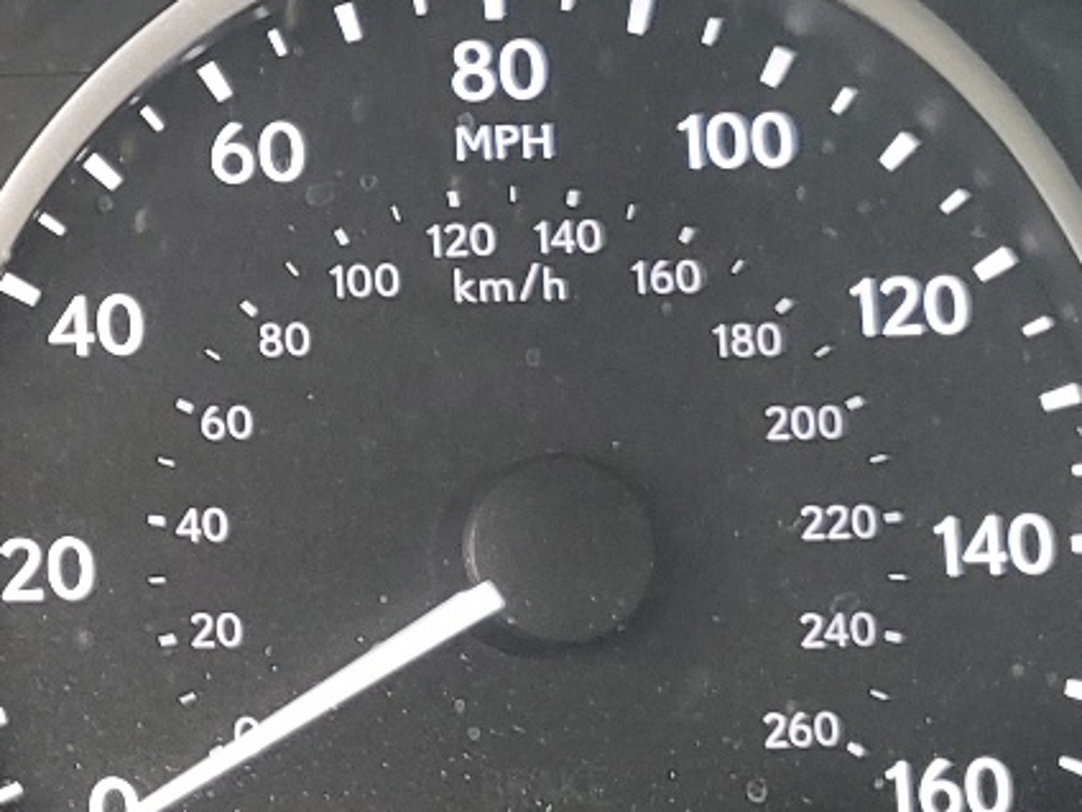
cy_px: 480
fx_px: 3063
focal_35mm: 98
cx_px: -334
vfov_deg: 15.1
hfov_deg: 18.6
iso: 76
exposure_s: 1/60.2
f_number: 1.5
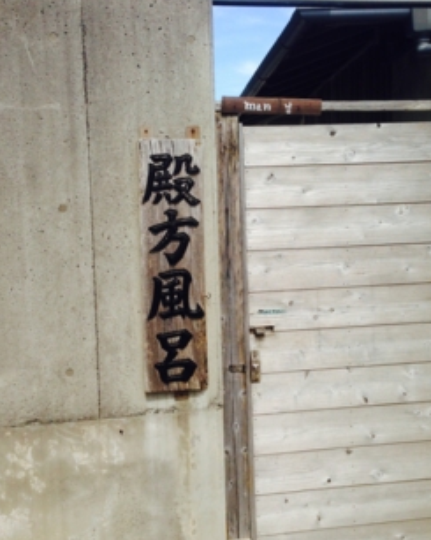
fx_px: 671
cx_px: 239
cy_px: 266
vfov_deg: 43.9
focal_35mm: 42
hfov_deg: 35.6
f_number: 2.4
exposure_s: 1/919
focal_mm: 4.12
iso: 50
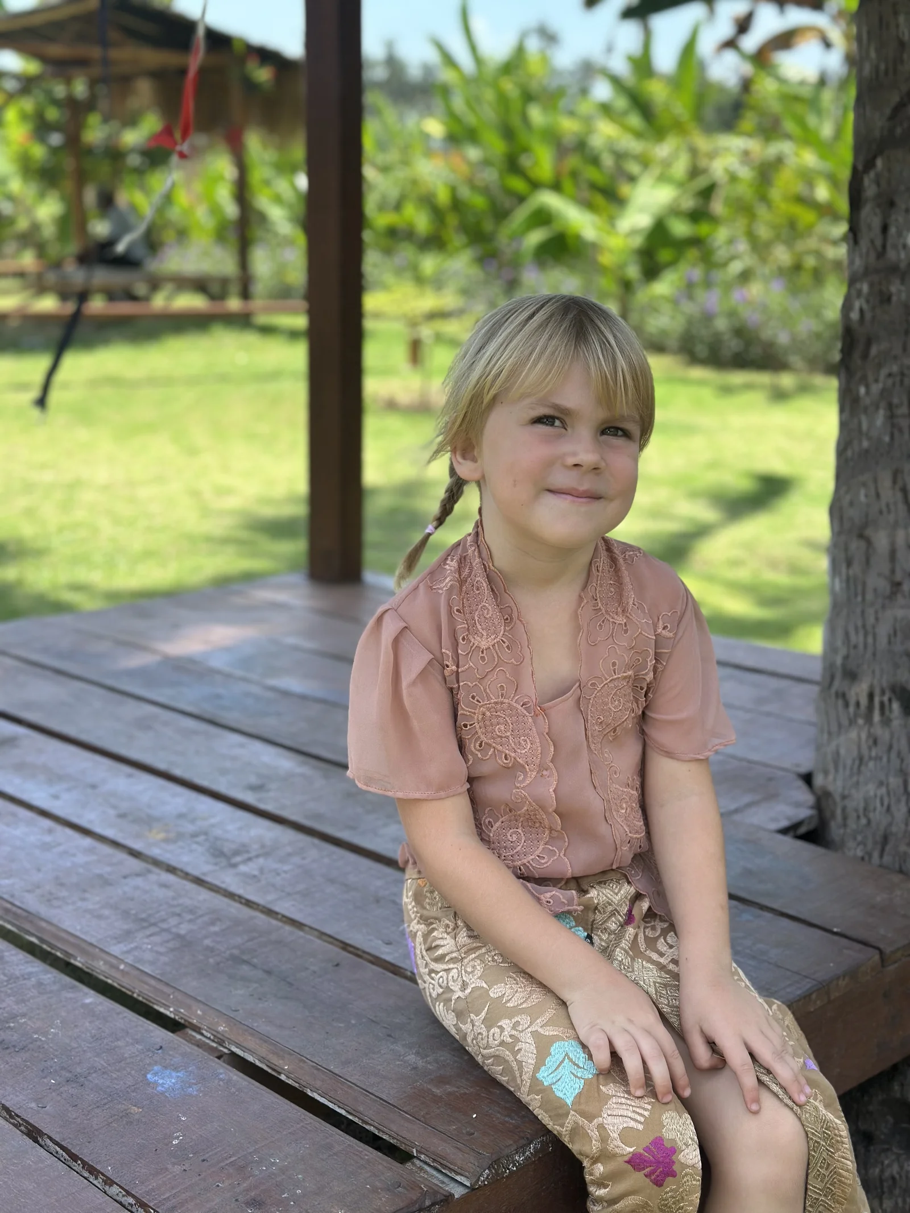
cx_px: 455
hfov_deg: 30.3
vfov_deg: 39.7
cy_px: 606
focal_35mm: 48
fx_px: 1682
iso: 80
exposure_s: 1/1541
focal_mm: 6.86
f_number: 1.78
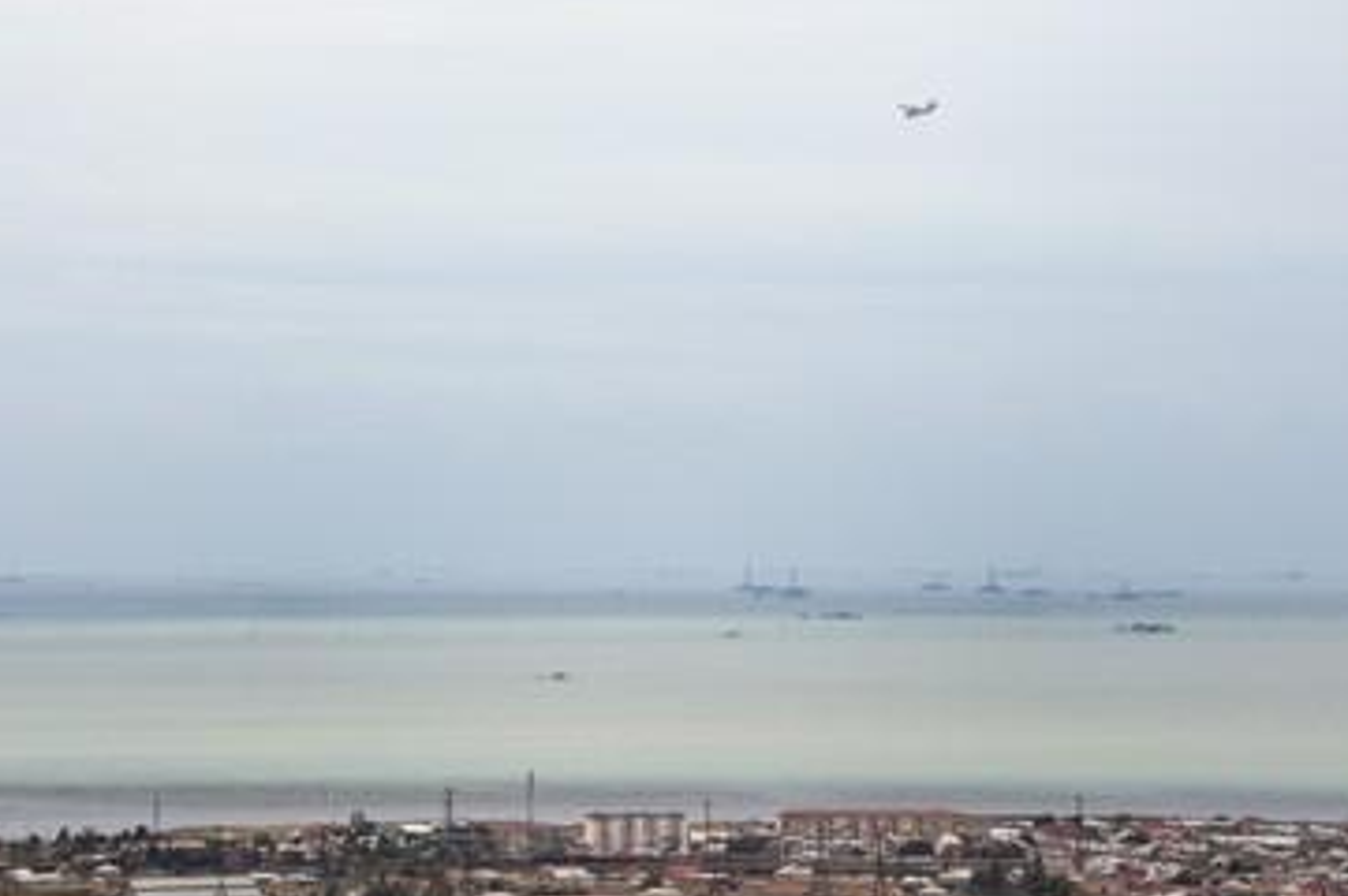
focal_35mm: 233
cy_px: 508
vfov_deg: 5.9
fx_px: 8716
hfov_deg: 8.8
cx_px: 631
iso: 200
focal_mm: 200
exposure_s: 1/250
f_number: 14
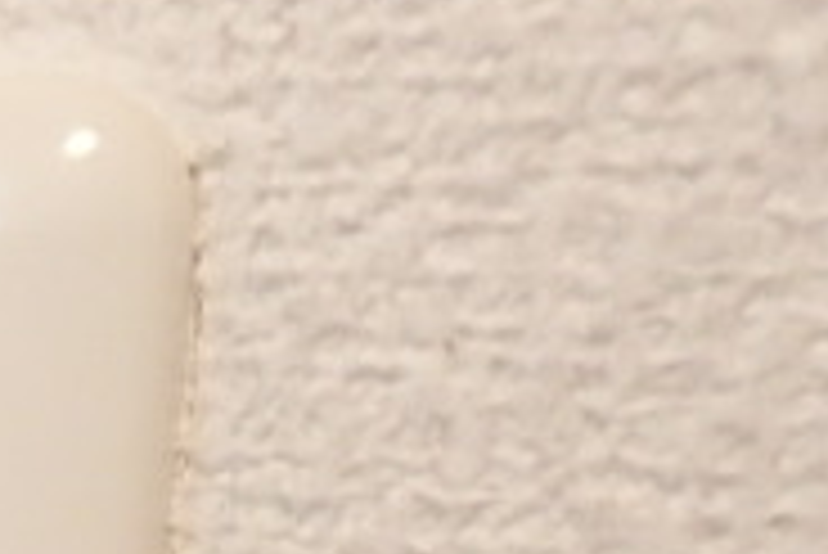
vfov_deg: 16.7
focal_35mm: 76
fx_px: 1749
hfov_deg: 21.0
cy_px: 761
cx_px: -531
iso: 400
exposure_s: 1/30
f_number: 3.5
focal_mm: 3.7
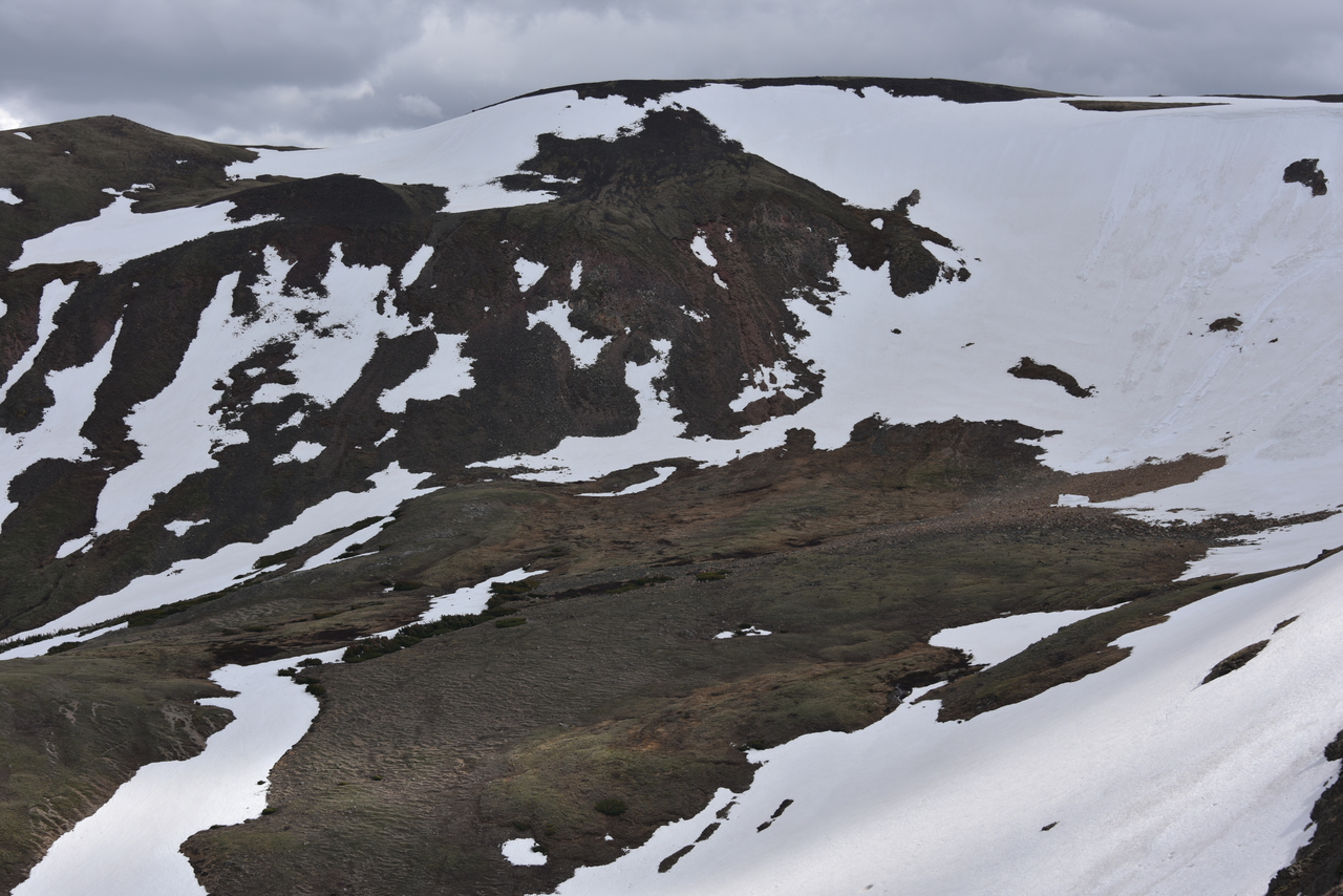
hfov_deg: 29.6
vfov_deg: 20.0
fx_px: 2537
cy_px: 448
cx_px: 672
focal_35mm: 68
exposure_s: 1/320
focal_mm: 68
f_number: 9
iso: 100
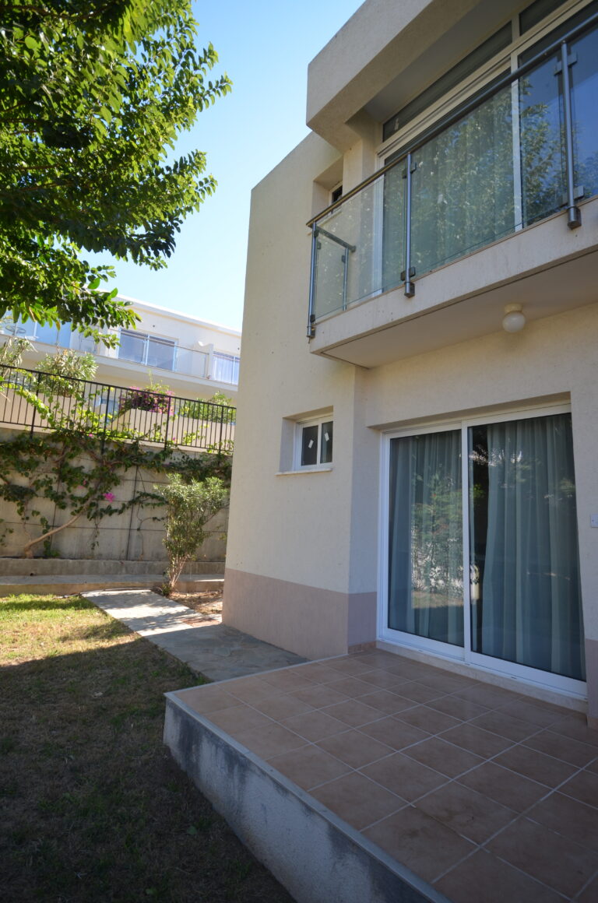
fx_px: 488
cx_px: 299
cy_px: 452
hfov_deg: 63.0
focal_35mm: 20
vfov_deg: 85.5
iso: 200
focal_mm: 13
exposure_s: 1/200
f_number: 7.1
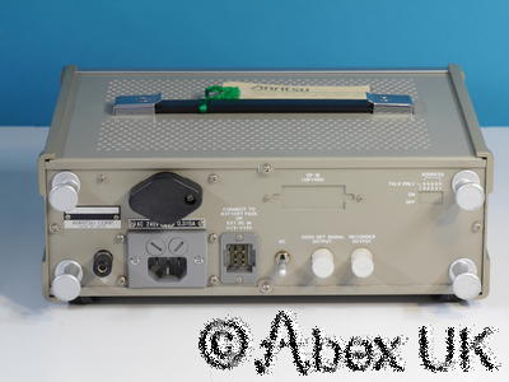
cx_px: 254
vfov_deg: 10.2
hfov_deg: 13.5
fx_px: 2147
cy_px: 191
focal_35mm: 146
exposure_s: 1/3.2
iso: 200
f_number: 8
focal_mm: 73
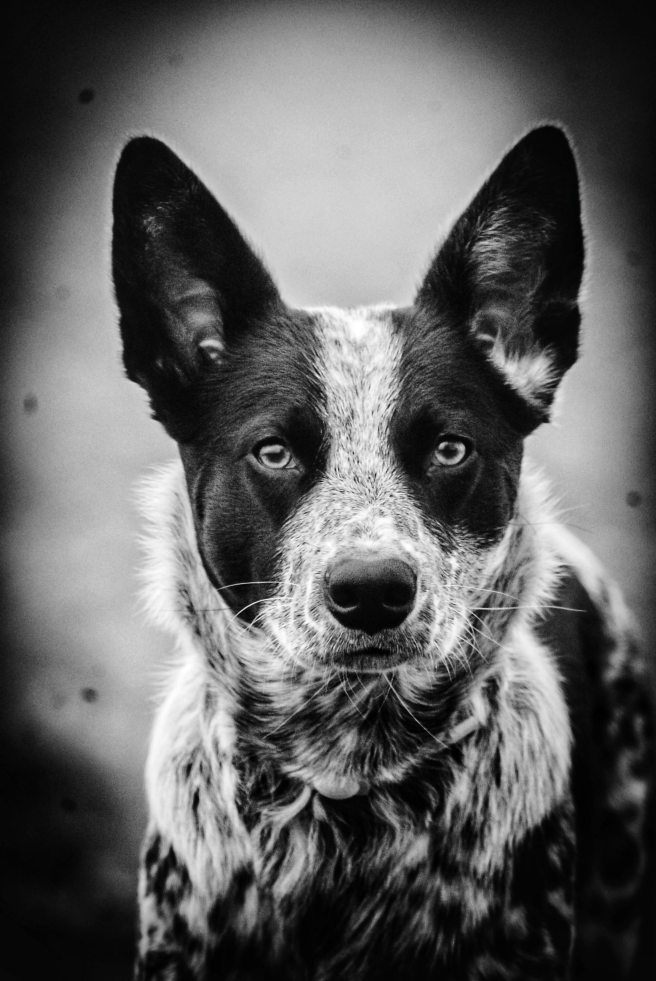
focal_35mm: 450
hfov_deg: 3.1
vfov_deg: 4.6
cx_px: 328
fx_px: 12273
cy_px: 490
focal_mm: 300
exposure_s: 1/400
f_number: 5.6
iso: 800
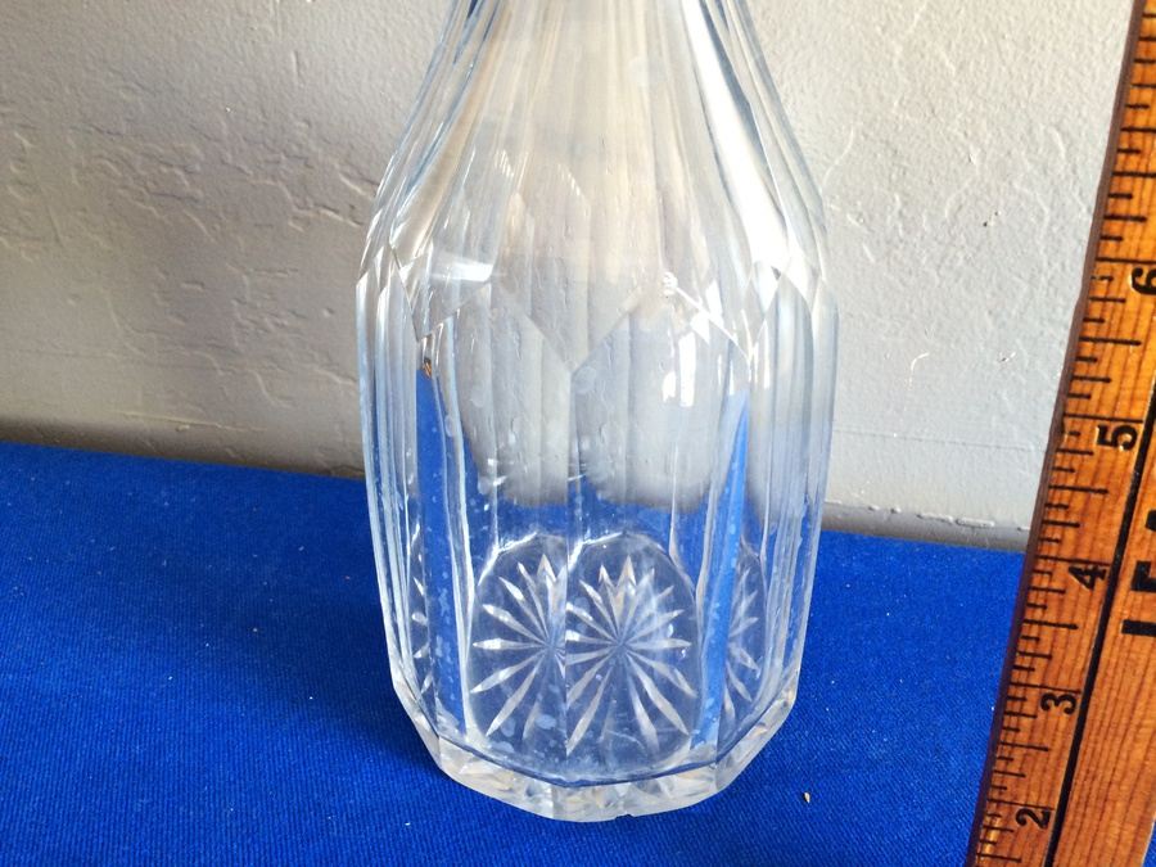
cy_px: 434
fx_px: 1002
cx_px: 578
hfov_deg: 60.0
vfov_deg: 46.8
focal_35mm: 30
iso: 100
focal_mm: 4.12
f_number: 2.2
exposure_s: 1/30
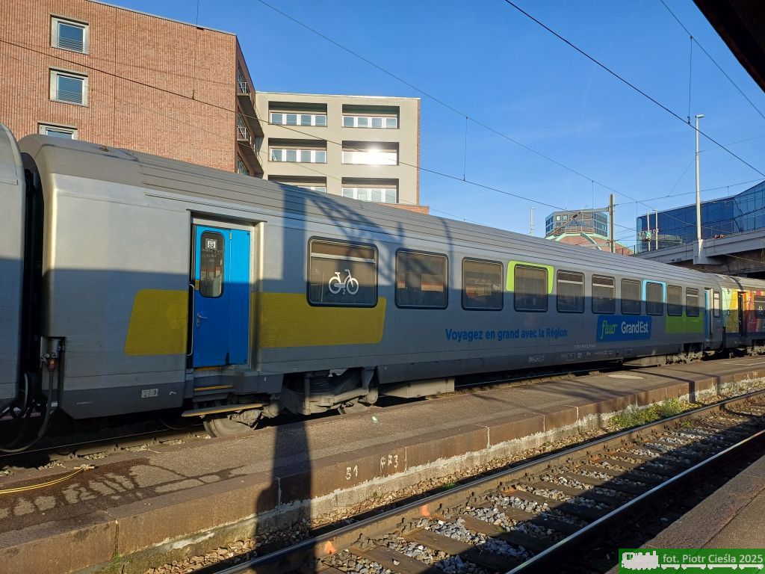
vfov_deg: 54.9
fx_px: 552
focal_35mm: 25
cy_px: 287
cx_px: 382
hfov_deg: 69.4
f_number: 1.8
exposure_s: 1/772
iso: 50
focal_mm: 4.65
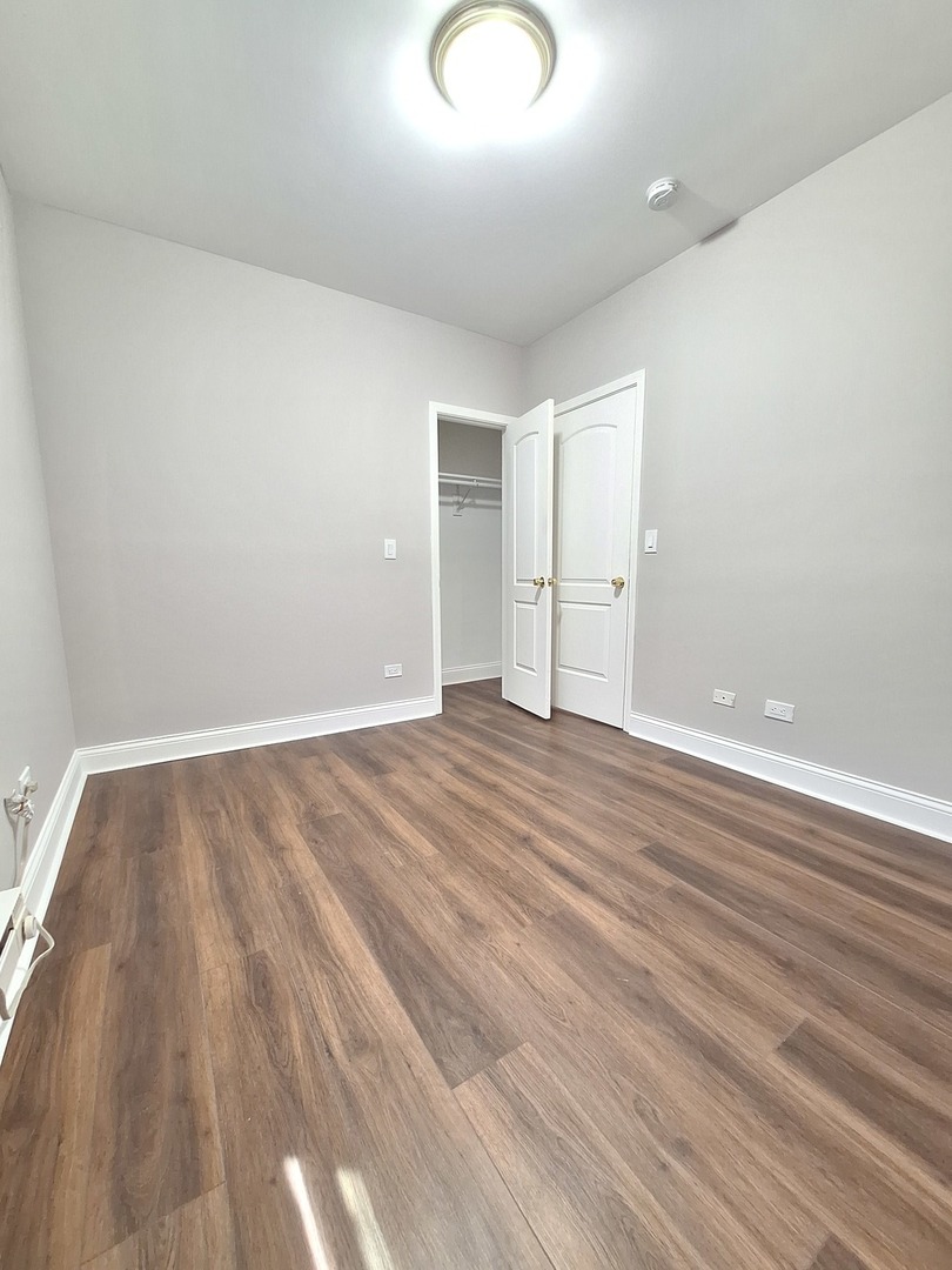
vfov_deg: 106.2
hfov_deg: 89.9
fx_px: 477
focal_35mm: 13
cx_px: 476
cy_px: 635
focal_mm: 1.74
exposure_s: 1/40
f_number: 2.2
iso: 160
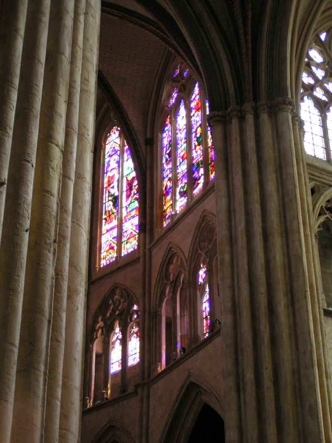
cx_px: 166
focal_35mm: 68
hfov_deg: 21.6
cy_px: 222
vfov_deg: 28.6
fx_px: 870
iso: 200
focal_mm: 10.5
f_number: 3.2
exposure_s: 1/40
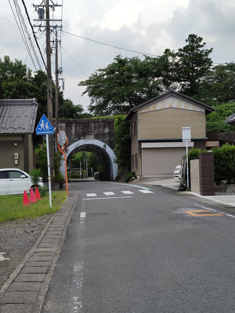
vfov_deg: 45.8
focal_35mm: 41
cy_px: 156
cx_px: 118
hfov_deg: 35.1
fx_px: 371
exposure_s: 1/1648
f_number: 2
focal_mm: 8.16
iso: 100
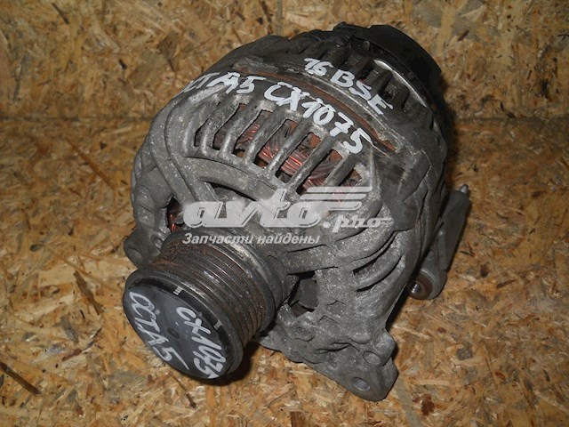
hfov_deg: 45.8
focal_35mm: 41
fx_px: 674
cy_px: 214
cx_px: 284
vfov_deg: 35.1
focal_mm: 6.72
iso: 80
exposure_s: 1/30
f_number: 5.5
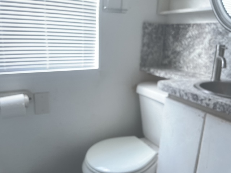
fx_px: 194
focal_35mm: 29
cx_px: 116
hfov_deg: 61.7
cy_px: 86
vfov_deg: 48.2
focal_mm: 3
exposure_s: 1/30
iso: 400
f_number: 1.8
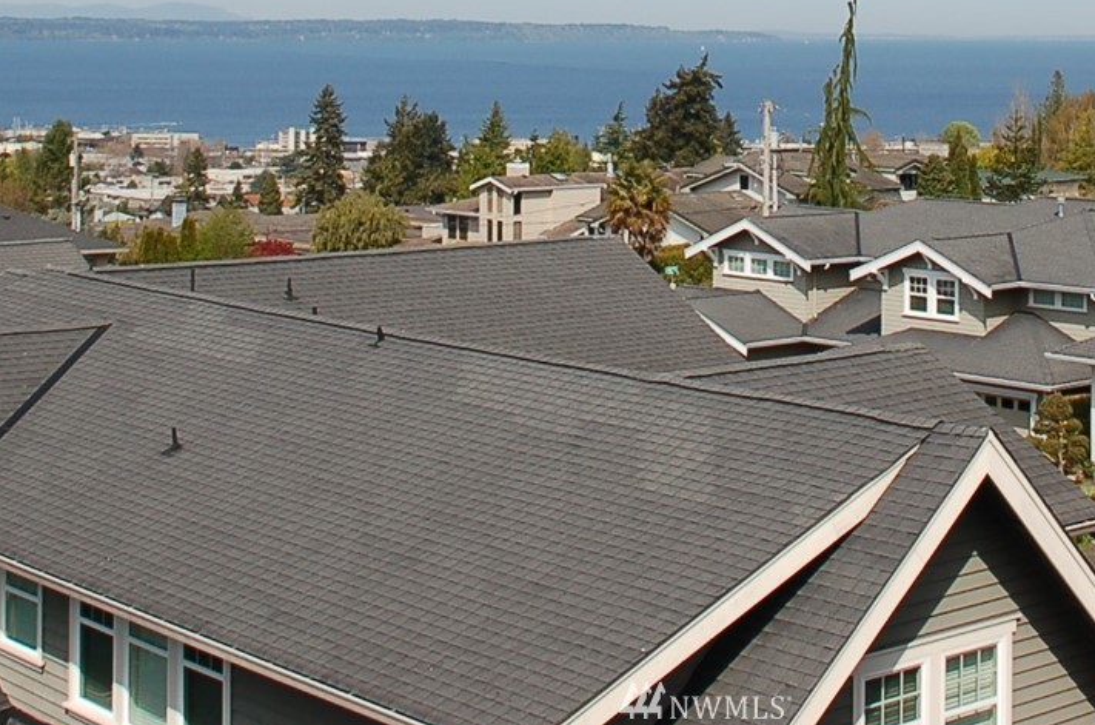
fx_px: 2398
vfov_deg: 16.6
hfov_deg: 25.6
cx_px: 706
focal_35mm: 79
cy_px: -109
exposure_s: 1/320
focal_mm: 22
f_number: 10
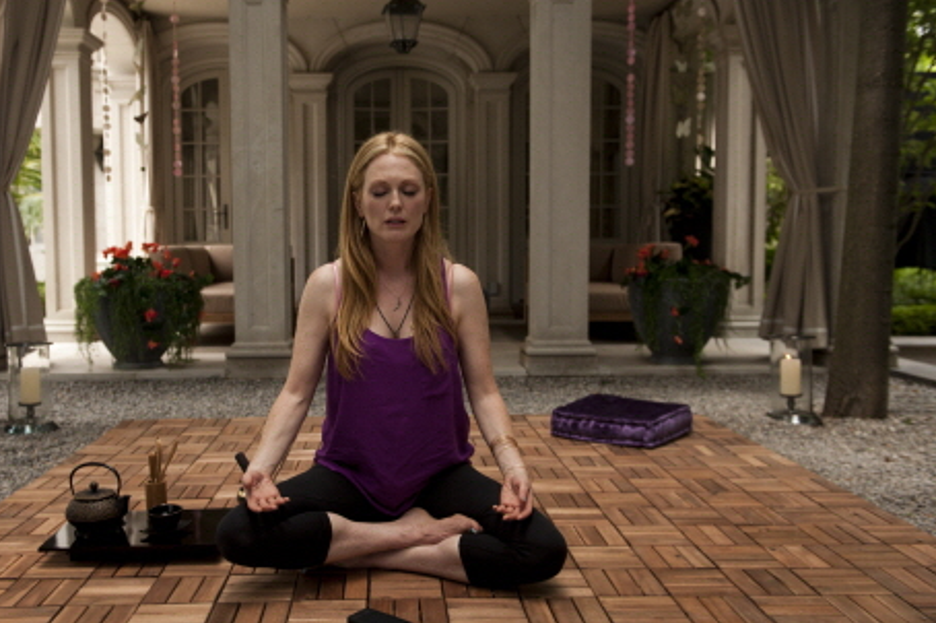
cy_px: 301
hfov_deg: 55.6
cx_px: 392
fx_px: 883
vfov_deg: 38.8
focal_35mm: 34
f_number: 4
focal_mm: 29
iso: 500
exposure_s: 1/320
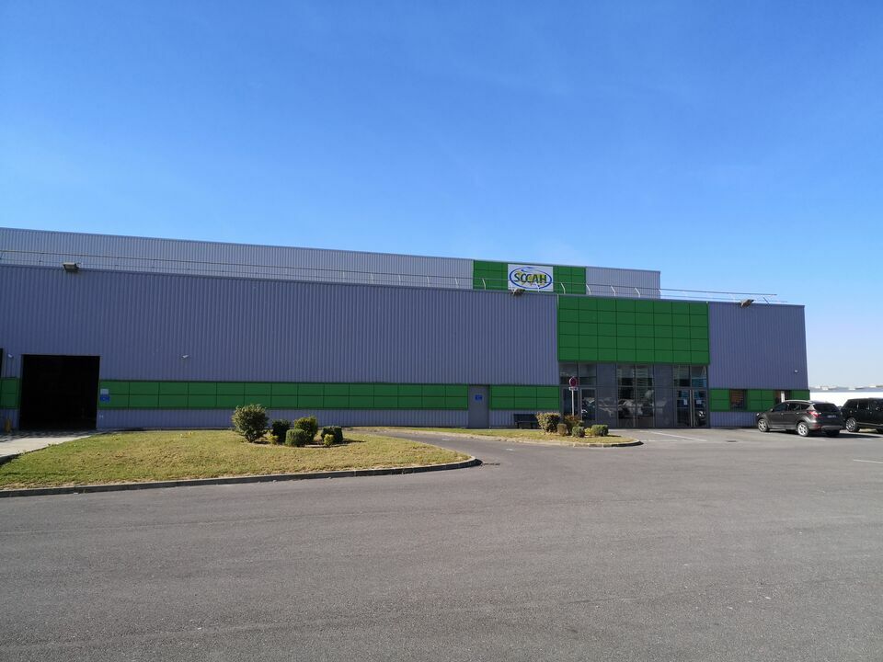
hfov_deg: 65.3
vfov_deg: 51.4
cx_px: 442
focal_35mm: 27
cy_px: 331
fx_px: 689
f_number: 1.8
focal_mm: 3.95
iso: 50
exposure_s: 1/2584
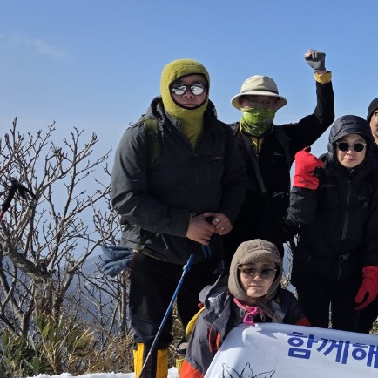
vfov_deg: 28.5
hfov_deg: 24.4
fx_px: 741
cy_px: 142
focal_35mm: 60
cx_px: 511
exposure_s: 1/7944
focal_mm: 6.3
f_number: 1.7
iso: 64
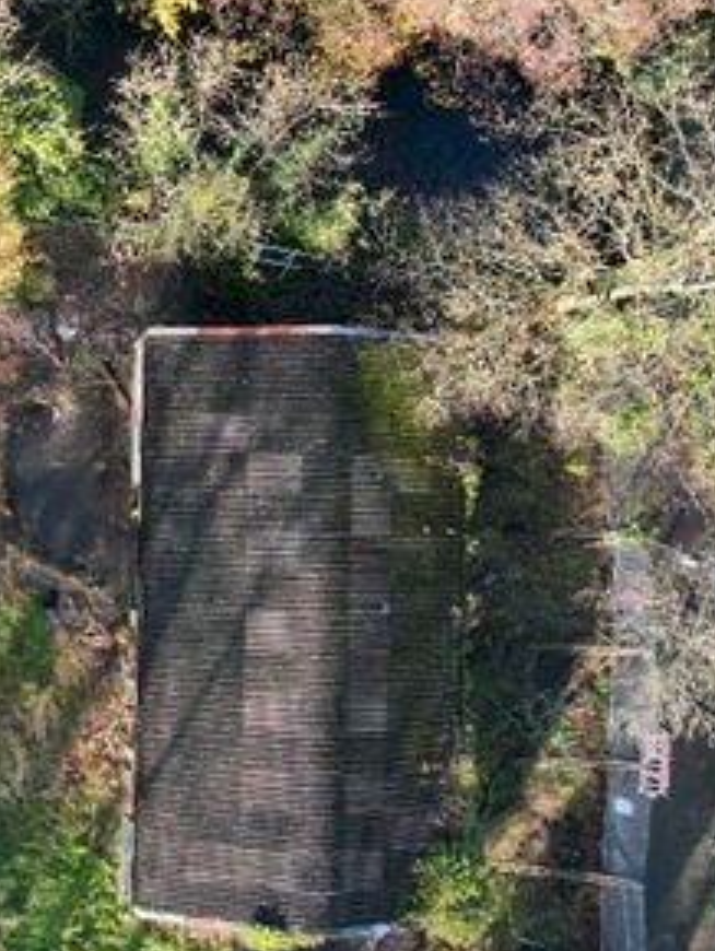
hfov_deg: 25.6
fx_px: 1402
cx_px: -144
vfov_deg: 37.5
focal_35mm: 51
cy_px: 467
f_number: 2.8
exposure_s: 1/250
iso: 130
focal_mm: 8.38
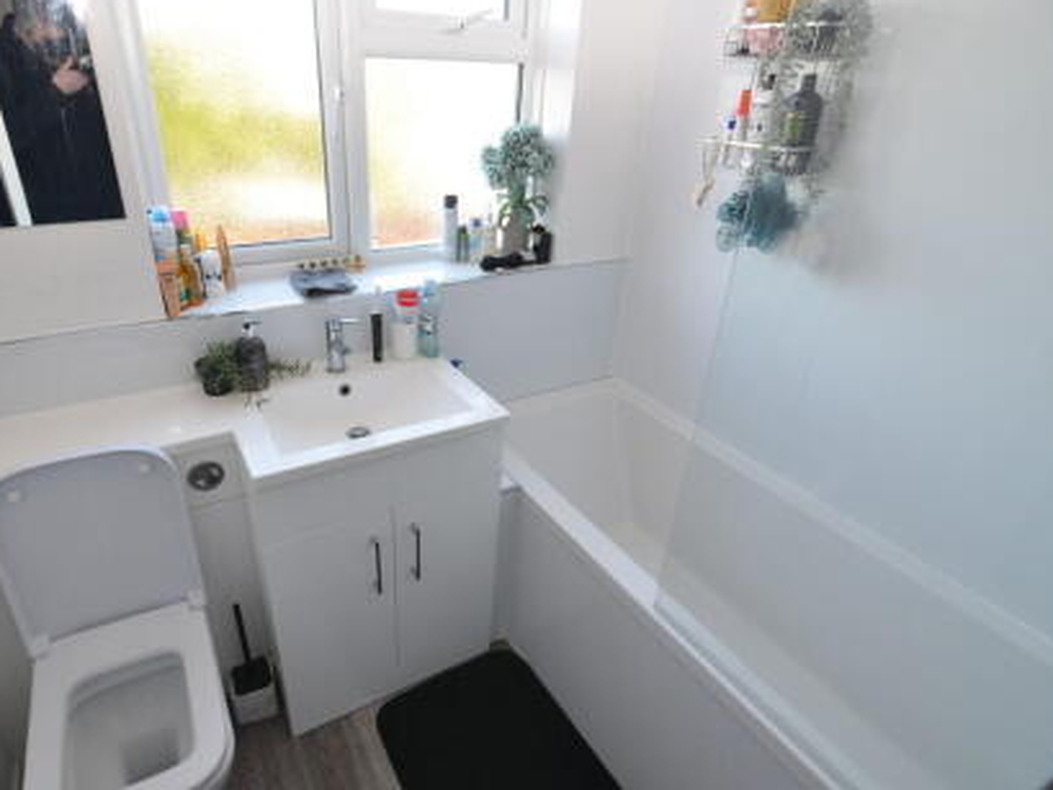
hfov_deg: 83.5
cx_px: 463
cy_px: 395
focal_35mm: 19
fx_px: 587
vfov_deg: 67.9
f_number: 4.5
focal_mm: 11.5
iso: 400
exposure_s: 1/80
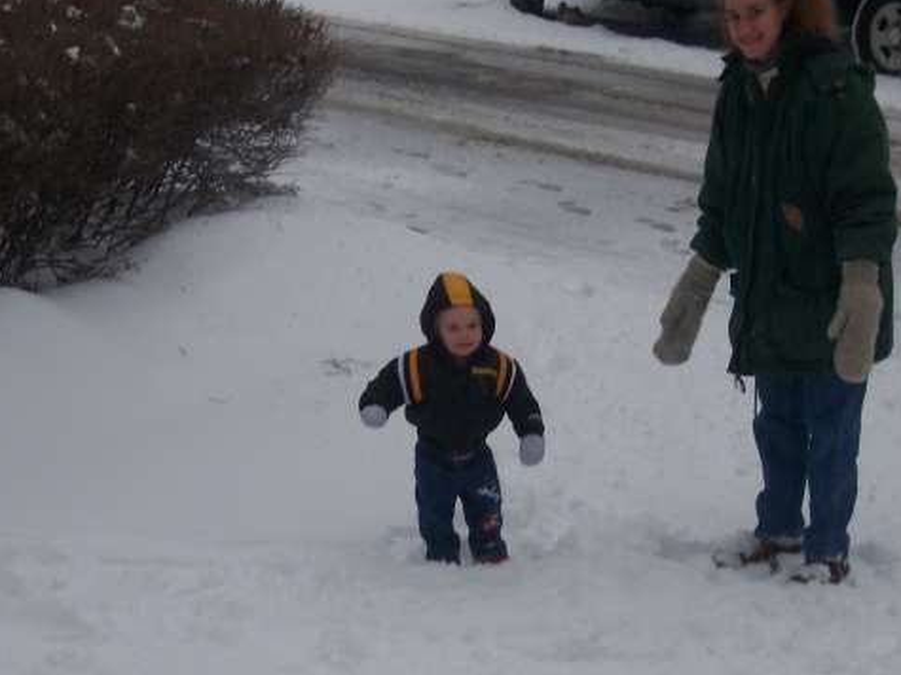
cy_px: 335
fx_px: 3123
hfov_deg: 16.4
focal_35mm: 120
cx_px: 455
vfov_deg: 12.3
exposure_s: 1/125
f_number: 4.8
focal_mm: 17.6
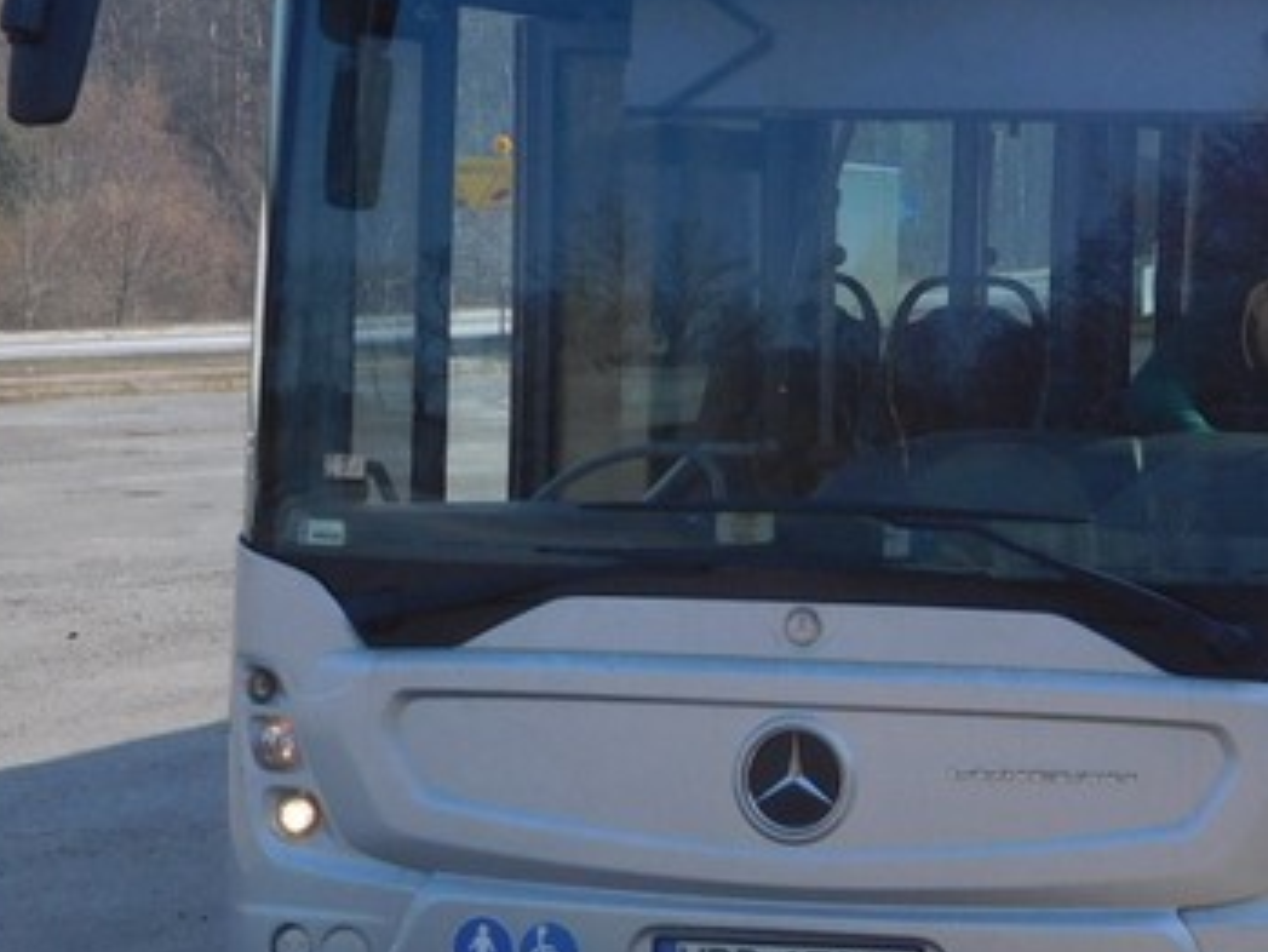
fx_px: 4251
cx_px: 1174
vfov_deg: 12.8
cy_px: 282
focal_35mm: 116
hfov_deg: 16.7
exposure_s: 1/640
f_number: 4
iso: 125
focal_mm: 8
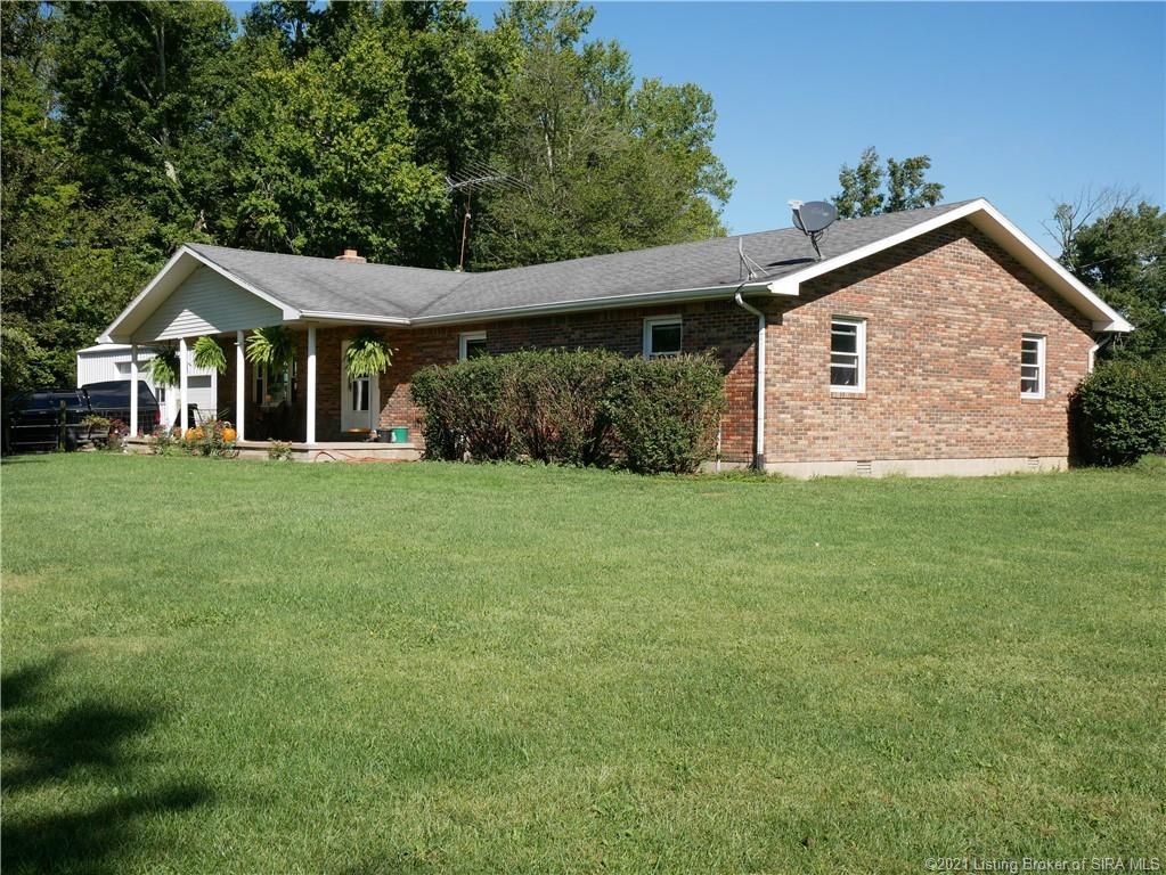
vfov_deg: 39.7
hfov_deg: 51.3
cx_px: 583
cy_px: 438
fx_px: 1213
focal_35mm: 36
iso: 200
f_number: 8
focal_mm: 18
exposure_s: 1/400
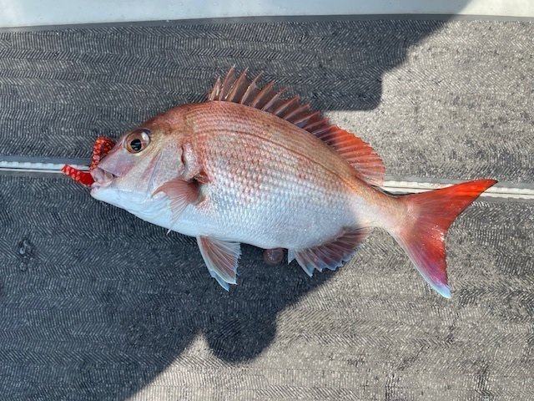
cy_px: 200
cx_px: 267
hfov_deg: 67.3
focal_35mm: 26
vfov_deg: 53.1
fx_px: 401
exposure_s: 1/493
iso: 32
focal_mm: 4.2
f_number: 1.6
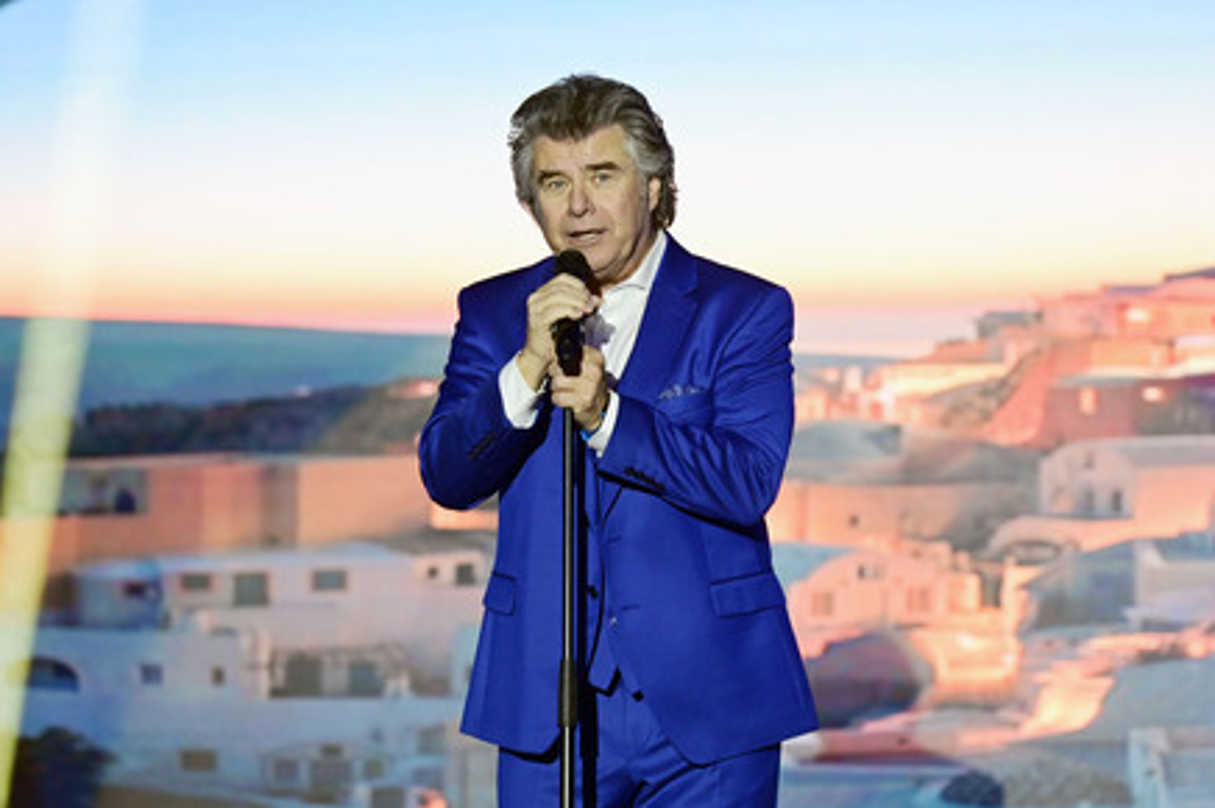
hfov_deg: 11.7
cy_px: 410
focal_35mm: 176
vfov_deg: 7.8
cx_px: 603
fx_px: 5935
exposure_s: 1/400
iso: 2800
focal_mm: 170
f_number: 3.5
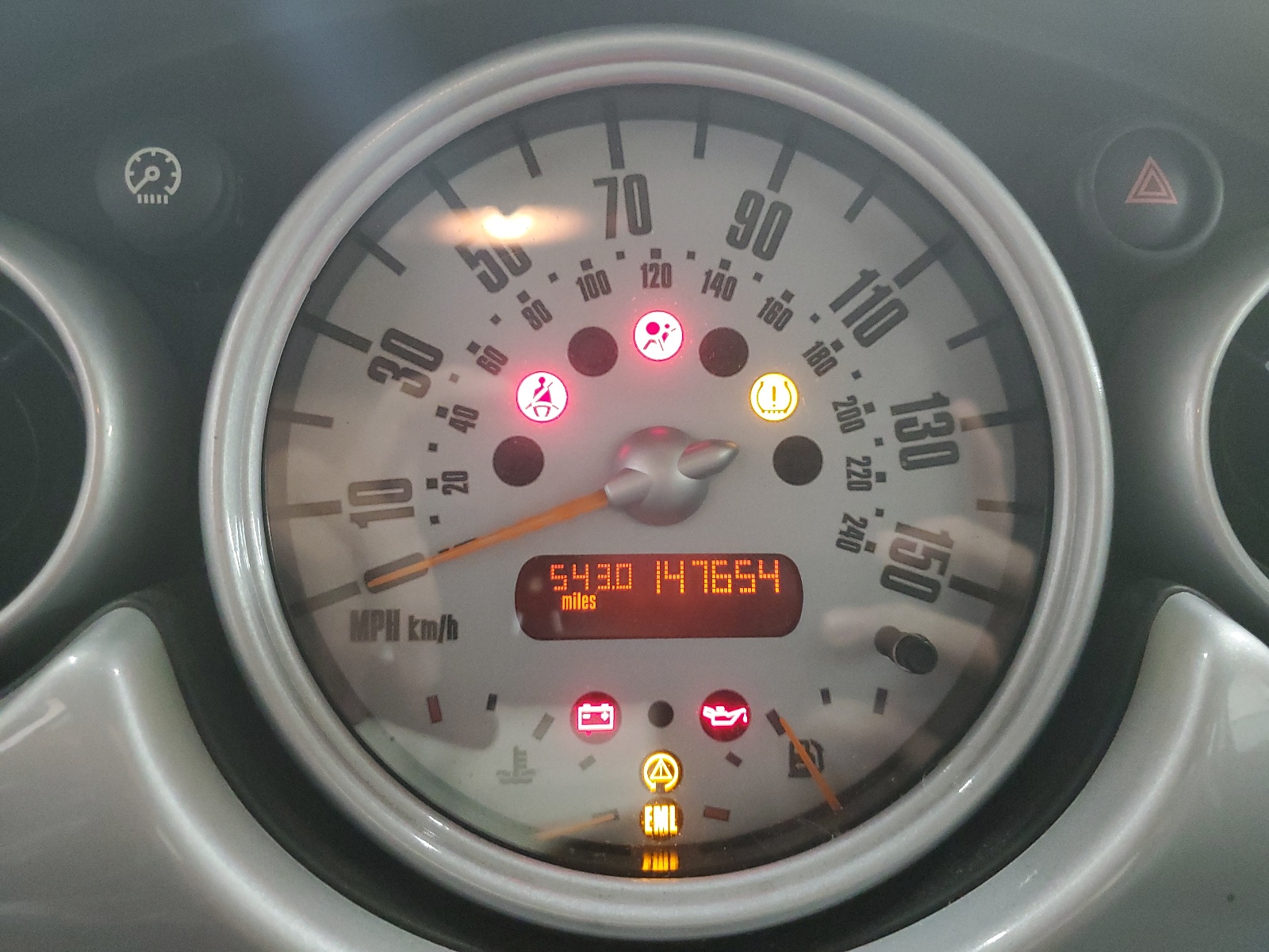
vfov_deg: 53.1
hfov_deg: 67.3
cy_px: 476
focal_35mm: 26
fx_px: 953
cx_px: 634
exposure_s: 1/30
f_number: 1.5
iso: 351
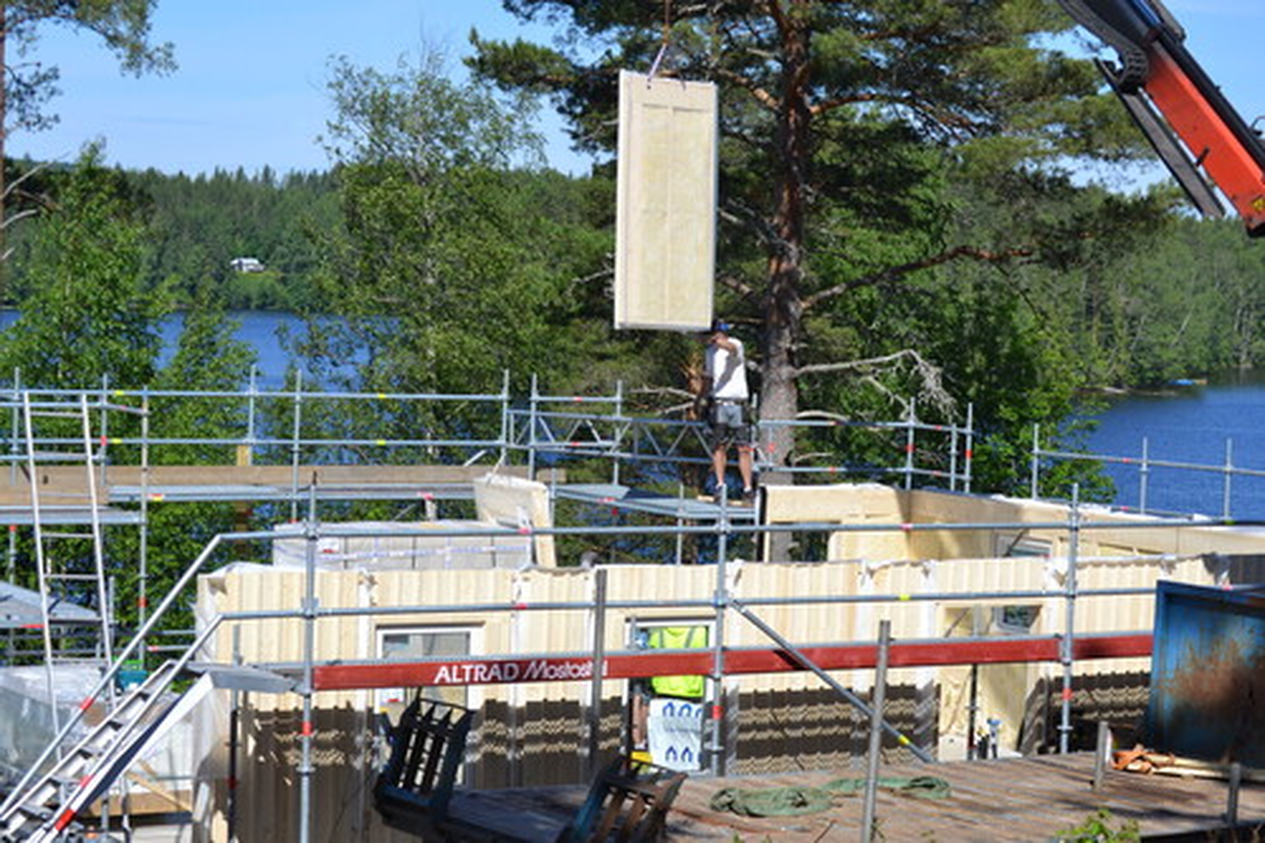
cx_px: 632
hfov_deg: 24.6
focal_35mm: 82
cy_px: 422
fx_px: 2898
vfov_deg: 16.5
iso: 100
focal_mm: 55
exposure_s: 1/250
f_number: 8
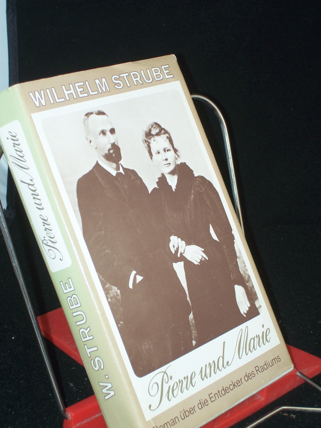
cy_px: 214
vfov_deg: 23.8
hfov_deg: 18.0
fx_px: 1014
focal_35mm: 82
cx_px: 160
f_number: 4
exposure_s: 1/80
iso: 80
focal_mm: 13.6
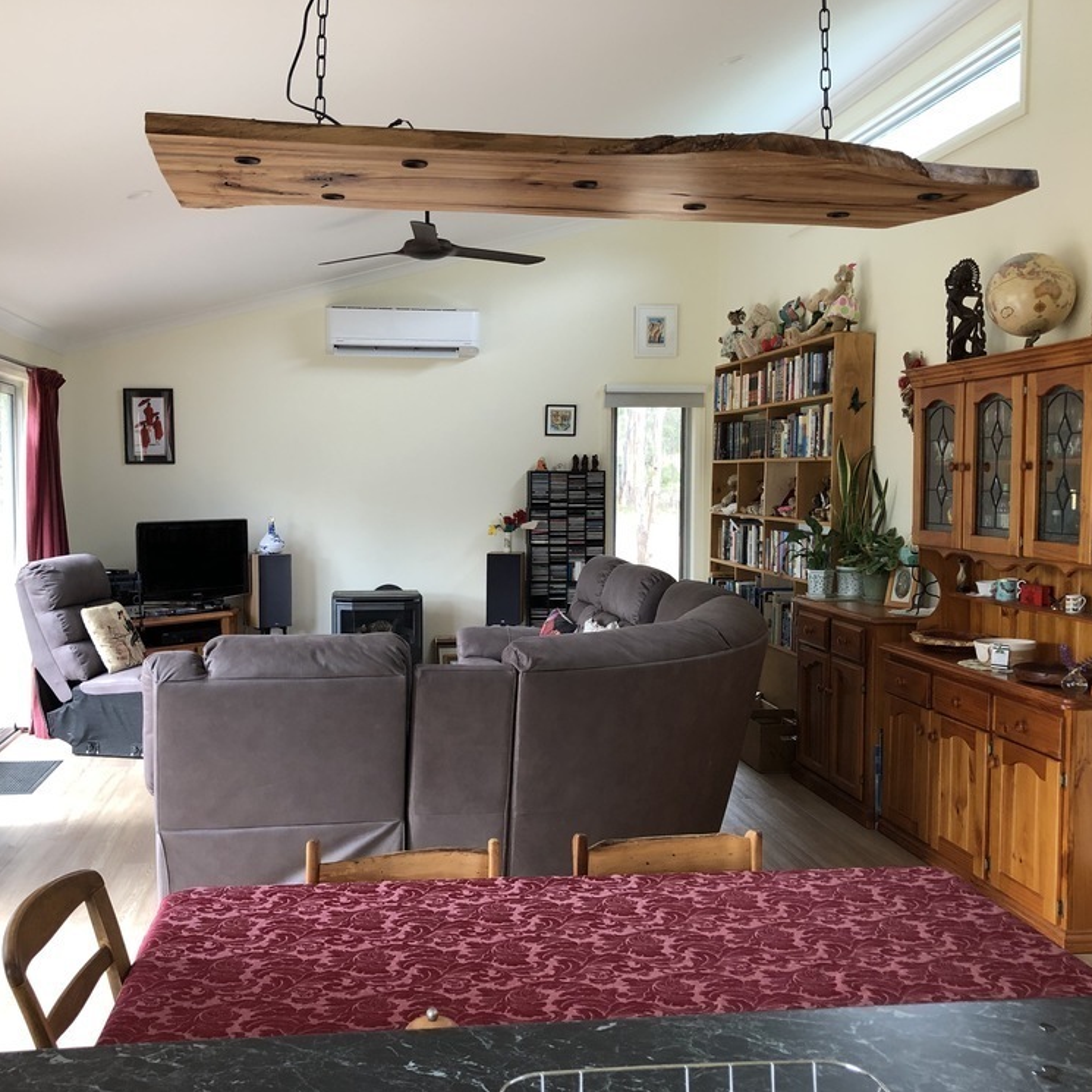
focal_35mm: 34
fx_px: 1213
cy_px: 560
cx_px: 487
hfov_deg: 48.4
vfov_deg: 48.4
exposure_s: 1/20
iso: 40
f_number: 1.8
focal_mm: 3.99
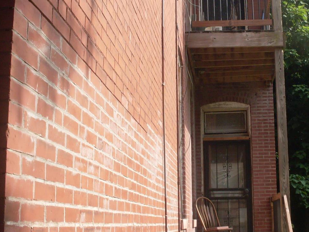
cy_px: 95
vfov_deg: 23.3
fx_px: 562
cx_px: 213
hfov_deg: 30.4
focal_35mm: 63
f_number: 8.4
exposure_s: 1/90
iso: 80
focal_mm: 6.3
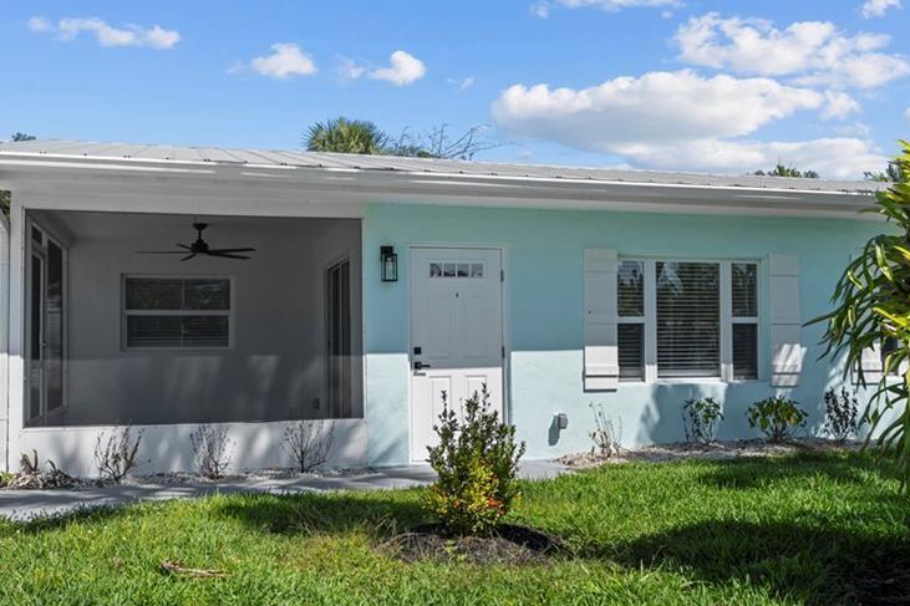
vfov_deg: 37.8
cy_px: 345
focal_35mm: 35
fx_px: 884
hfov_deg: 54.4
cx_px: 418
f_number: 8
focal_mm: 25
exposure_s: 1/250
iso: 250
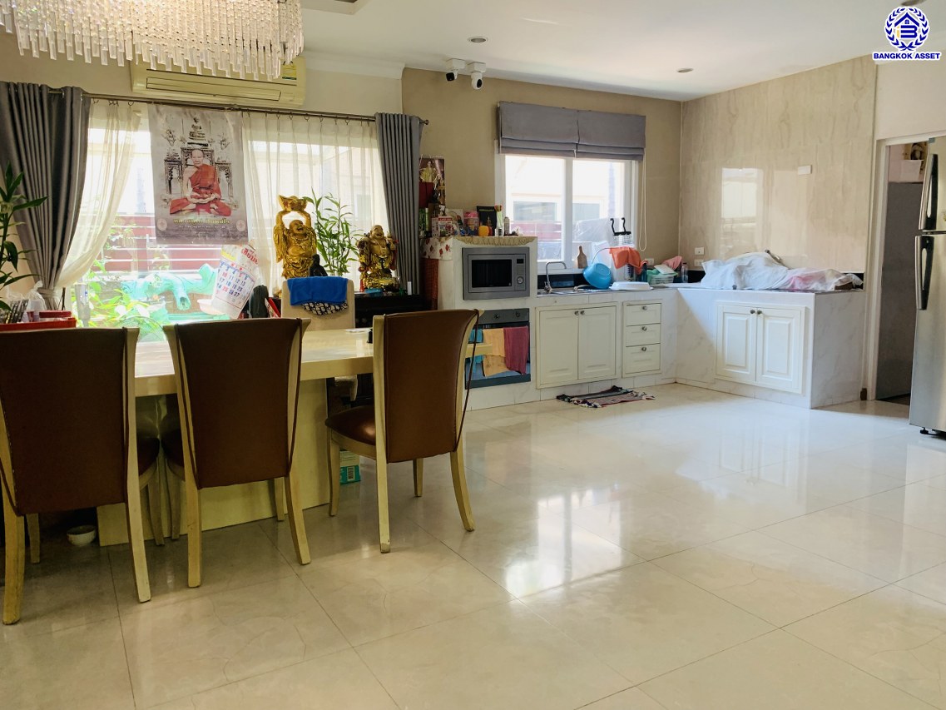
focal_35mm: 26
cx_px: 473
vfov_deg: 53.1
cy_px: 355
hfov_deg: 67.3
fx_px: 711
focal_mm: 4.25
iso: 25
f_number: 1.8
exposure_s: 1/1001
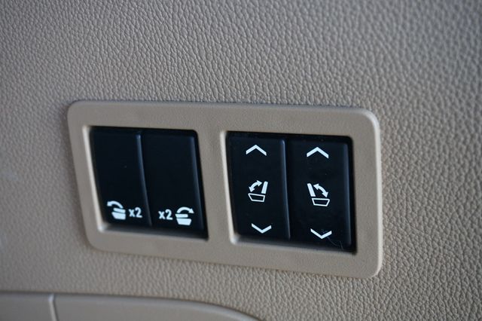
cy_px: 160
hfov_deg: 37.9
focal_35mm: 52
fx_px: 703
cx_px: 241
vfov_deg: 25.7
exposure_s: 1/60
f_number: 5.6
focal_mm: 35
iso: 800
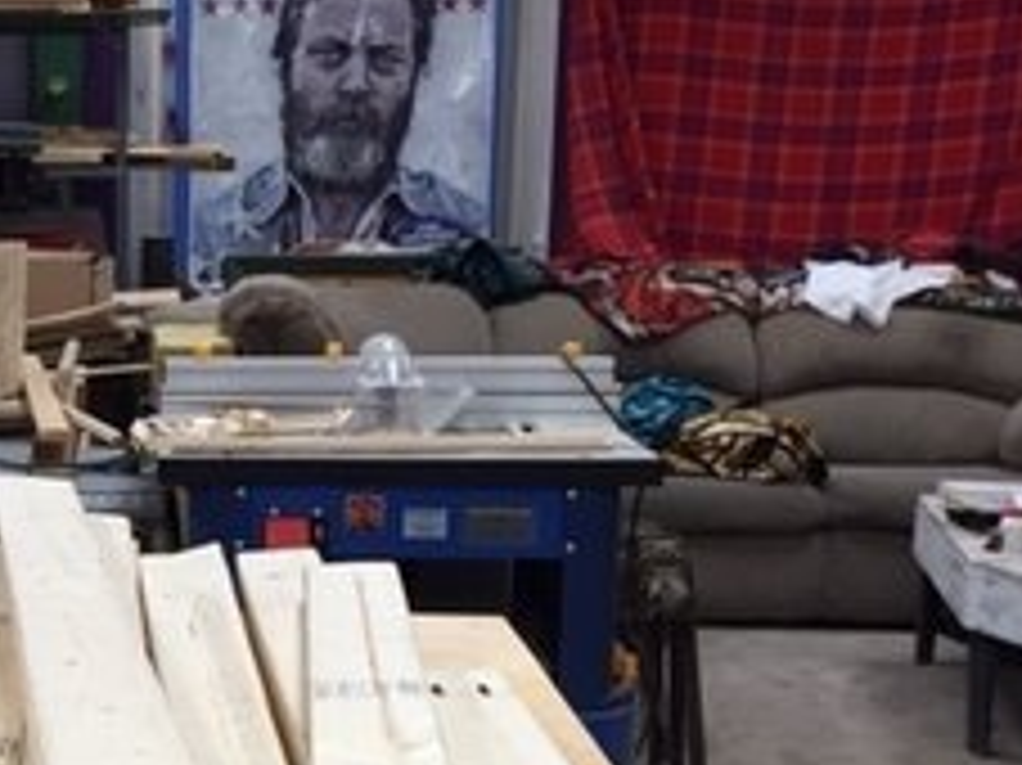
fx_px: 1889
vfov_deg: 22.9
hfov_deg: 28.7
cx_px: 36
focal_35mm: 64
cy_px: 466
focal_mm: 4.15
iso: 64
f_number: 2.2
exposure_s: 1/30
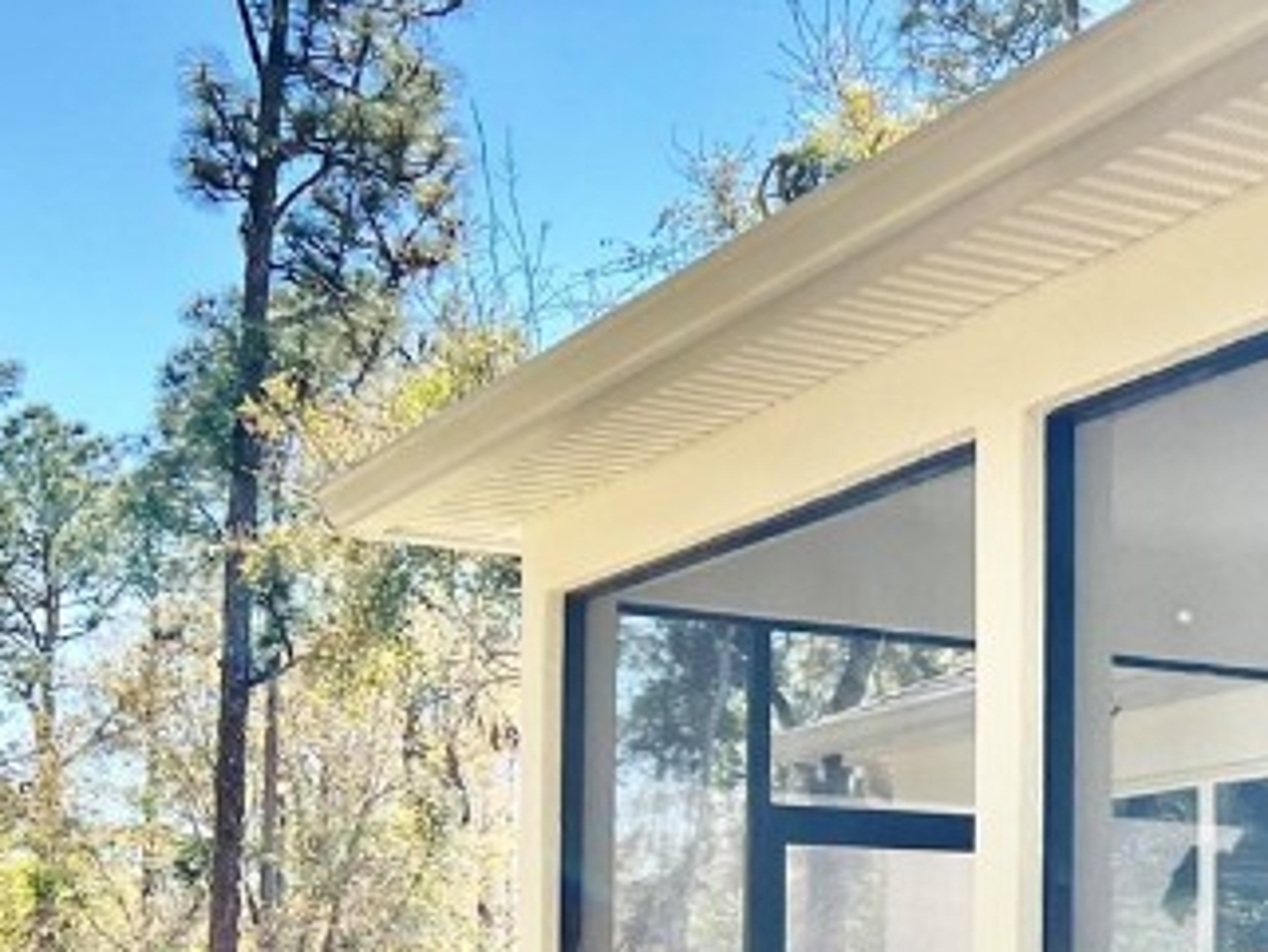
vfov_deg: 17.3
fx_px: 3041
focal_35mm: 83
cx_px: 1785
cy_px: 995
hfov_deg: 20.8
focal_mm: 5.7
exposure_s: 1/924
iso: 50
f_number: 1.5
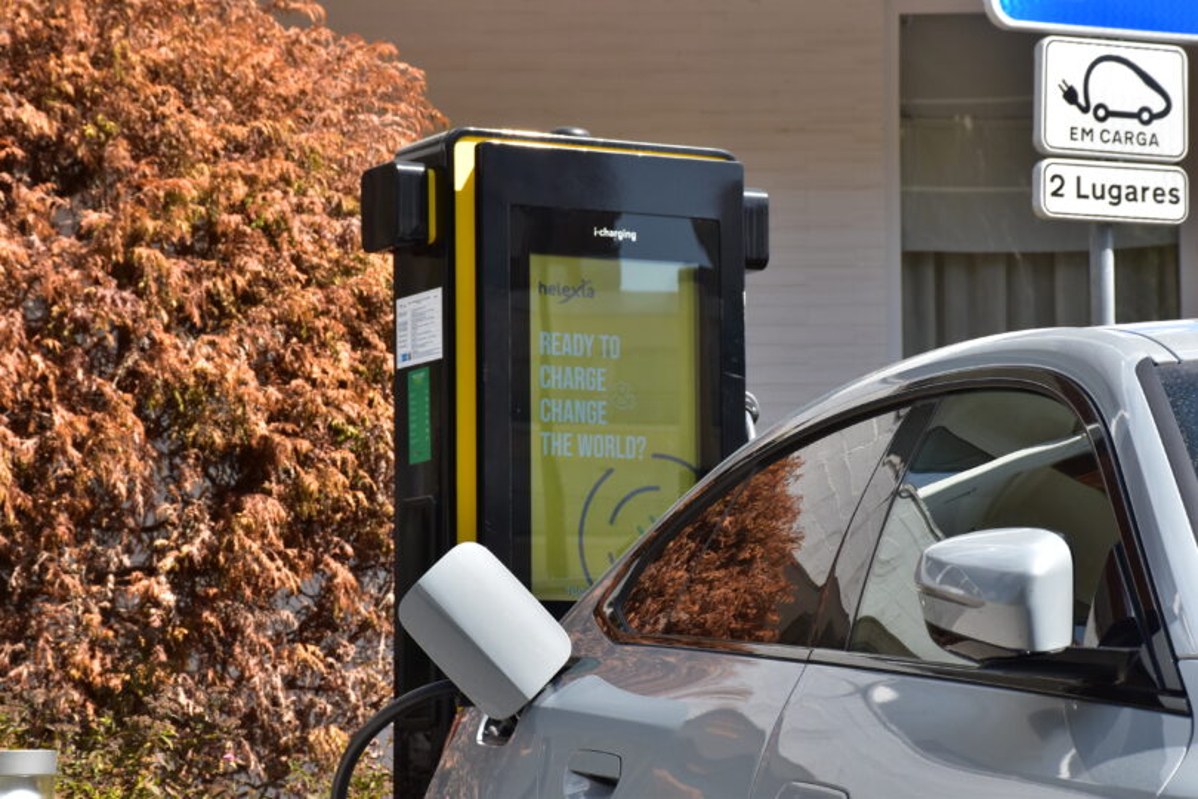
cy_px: 400
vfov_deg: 11.4
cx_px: 599
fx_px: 3993
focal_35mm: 120
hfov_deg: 17.1
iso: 500
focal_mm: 80
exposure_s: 1/640
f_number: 10
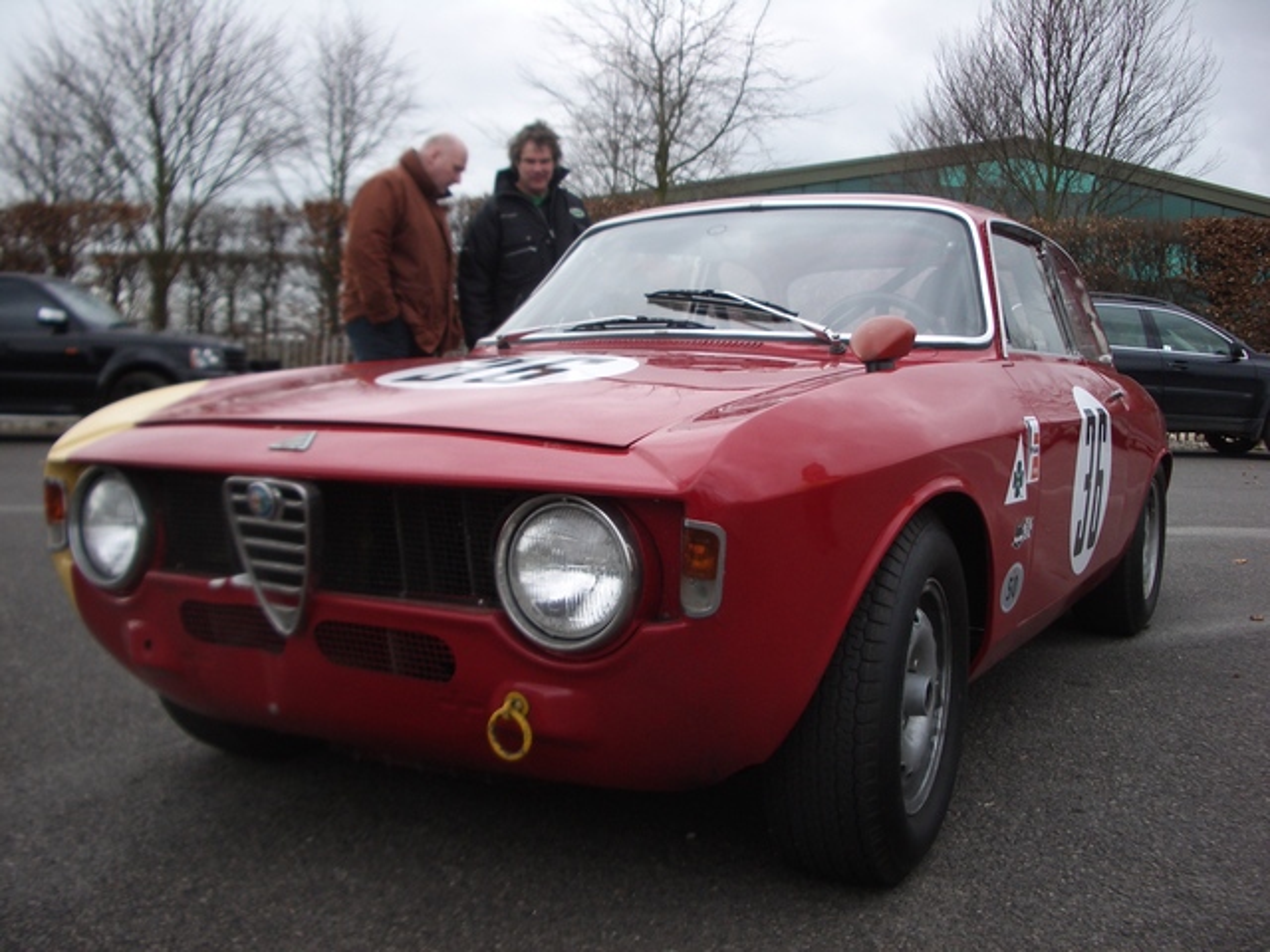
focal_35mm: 35
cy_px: 476
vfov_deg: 40.7
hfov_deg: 52.6
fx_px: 1284
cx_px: 635
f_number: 2.6
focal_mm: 5.8
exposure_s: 1/400
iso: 80
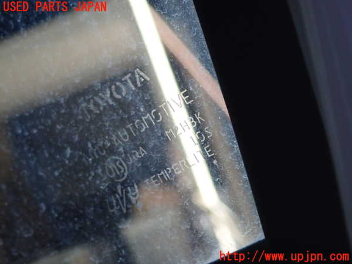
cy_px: 132
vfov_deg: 16.8
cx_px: 176
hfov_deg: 22.3
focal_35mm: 88
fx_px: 895
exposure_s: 1/80
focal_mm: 15.66
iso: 250
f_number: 4.5
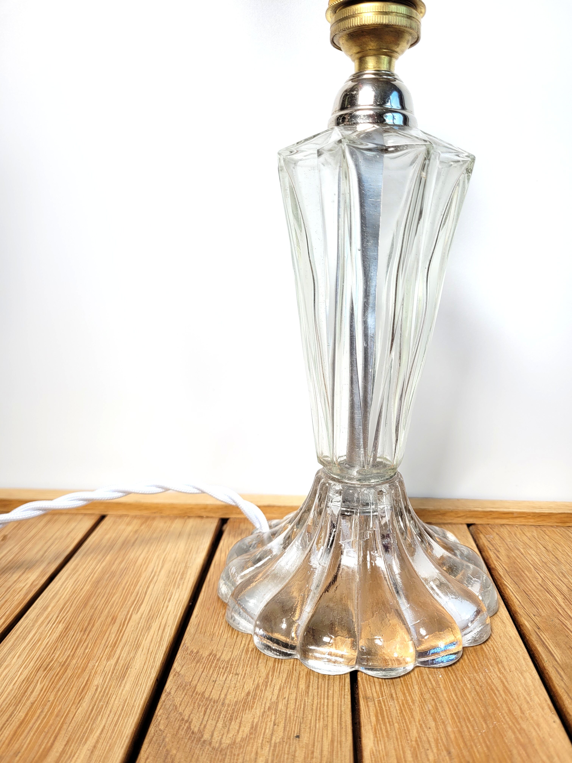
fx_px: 573
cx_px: 286
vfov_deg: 67.3
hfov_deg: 53.1
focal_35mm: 26
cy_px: 382
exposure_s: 1/489
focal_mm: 5.4
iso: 40
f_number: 1.8
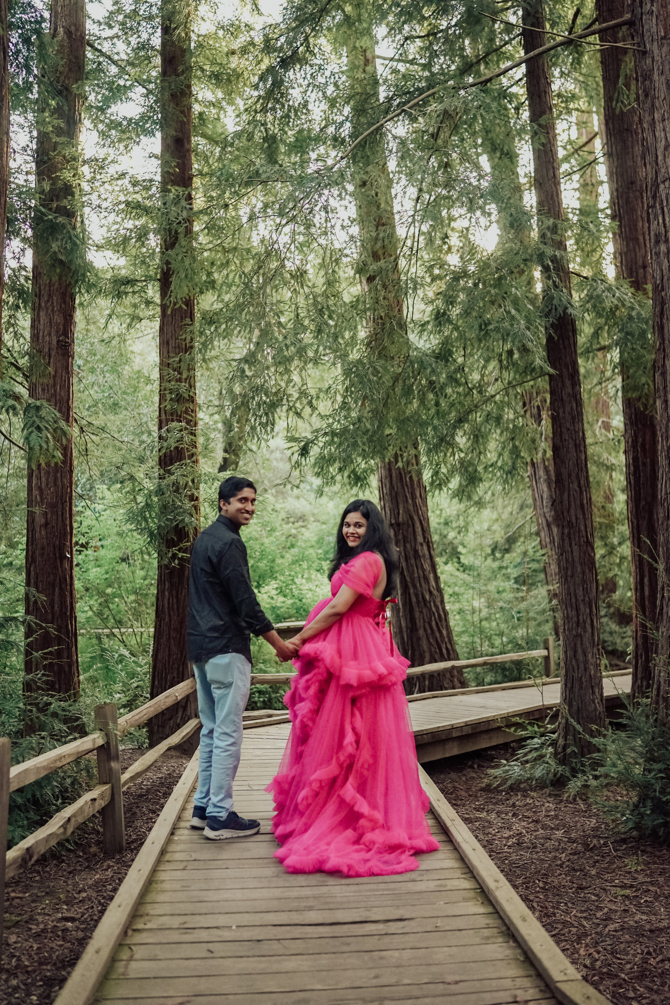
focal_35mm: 35
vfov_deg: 54.4
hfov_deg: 37.9
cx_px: 335
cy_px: 502
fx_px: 977
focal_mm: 35
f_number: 1.6
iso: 1600
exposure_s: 1/1250
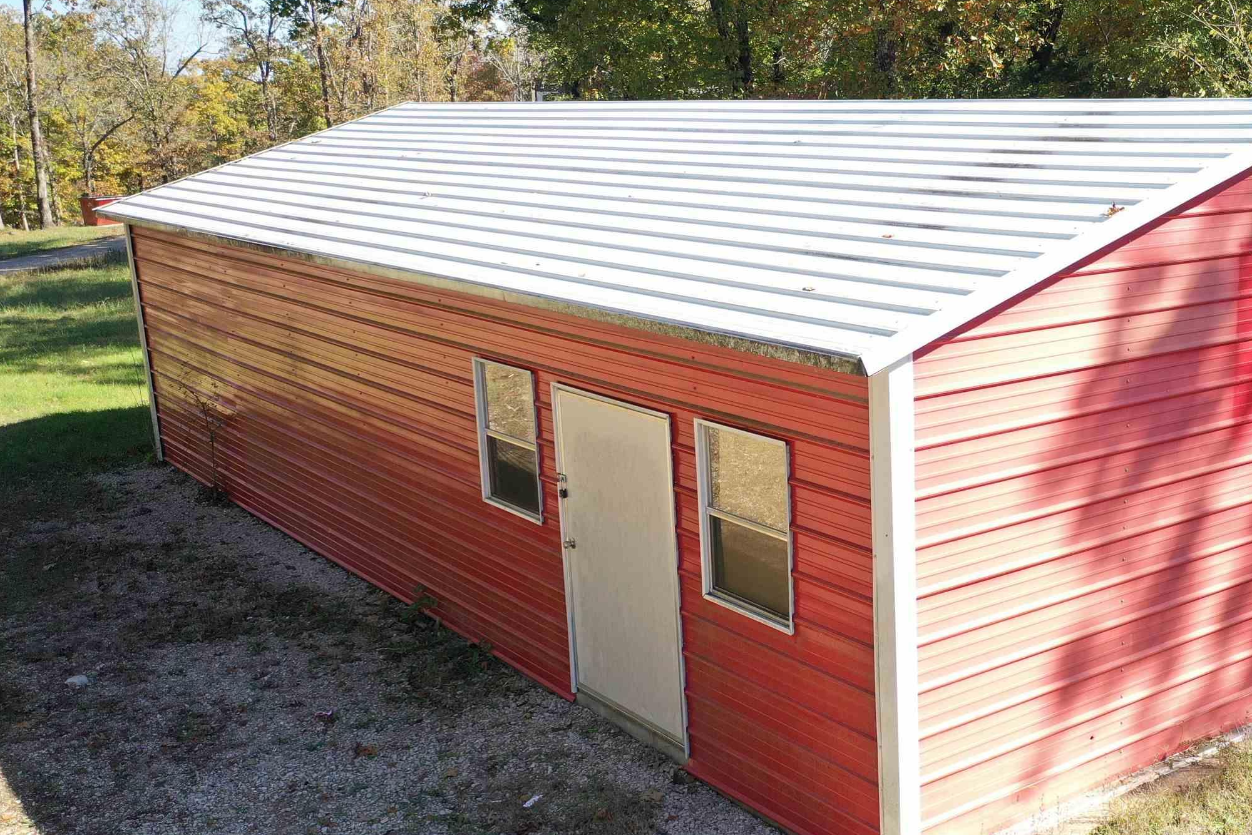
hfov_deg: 44.0
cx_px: 928
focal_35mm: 43
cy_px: 492
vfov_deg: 31.1
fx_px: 1496
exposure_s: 1/30
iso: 120
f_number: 2.8
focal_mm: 10.26
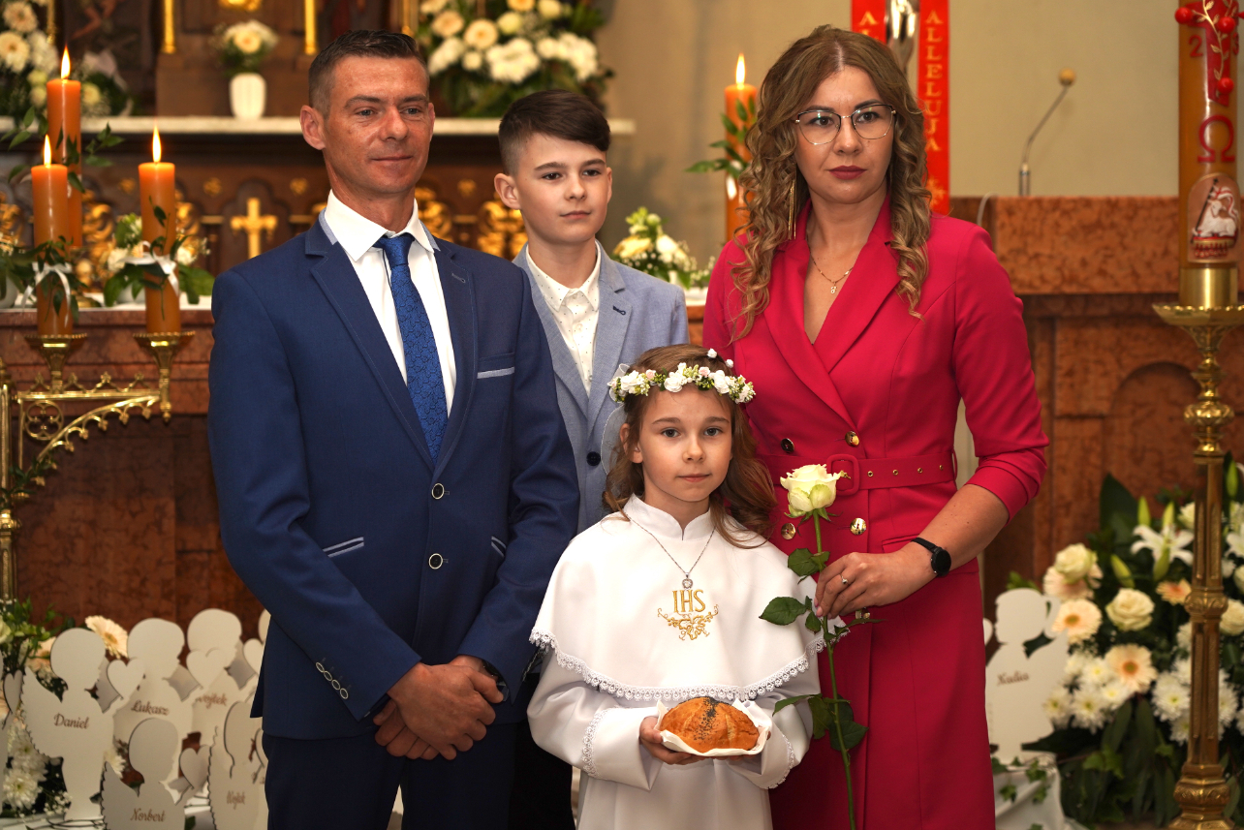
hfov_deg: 24.5
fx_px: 2869
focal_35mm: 83
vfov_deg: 16.5
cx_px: 623
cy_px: 412
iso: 400
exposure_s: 1/100
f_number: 4
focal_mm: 82
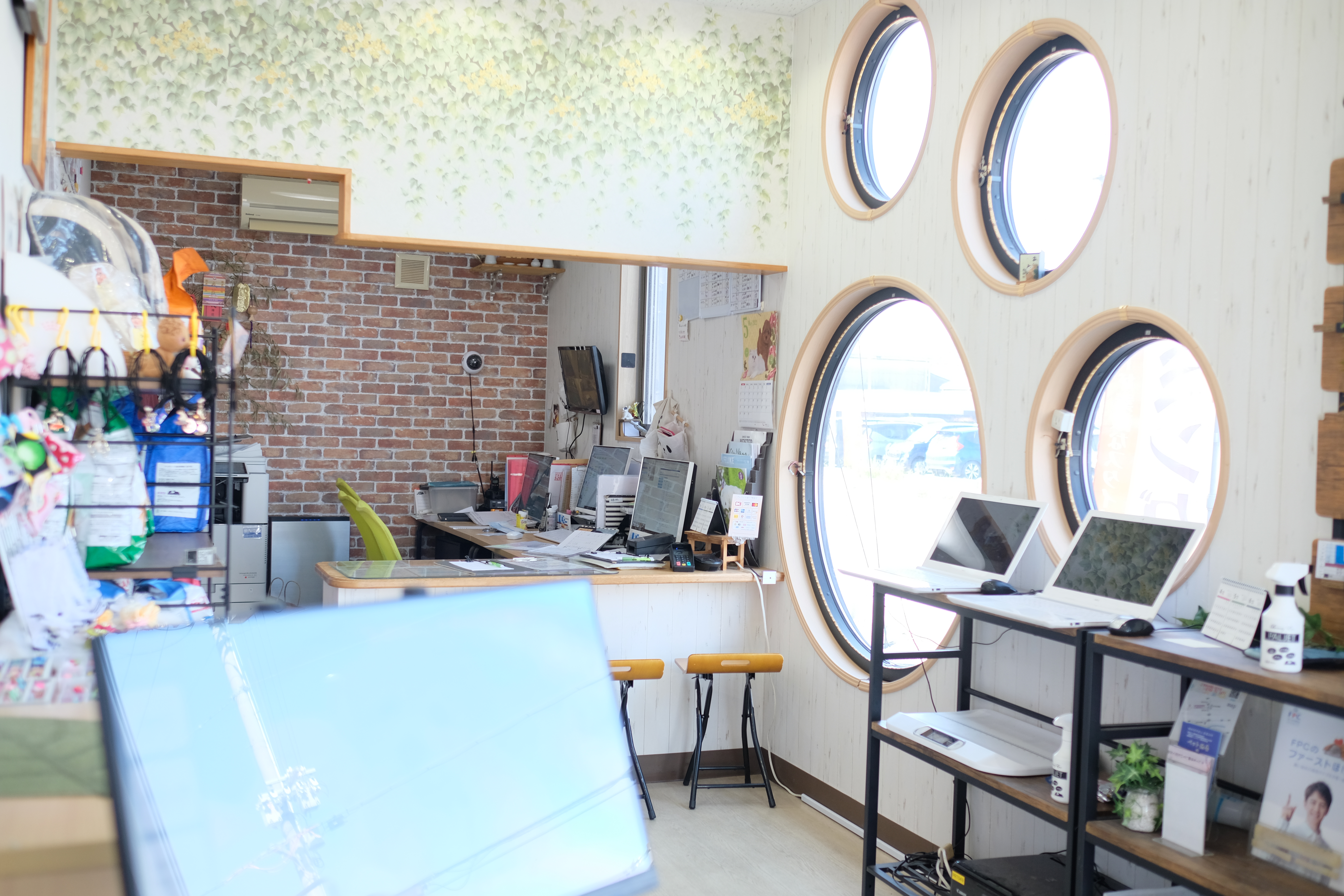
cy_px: 448
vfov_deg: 37.9
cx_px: 672
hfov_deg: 54.4
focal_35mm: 35
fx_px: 1307
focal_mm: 23
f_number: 2.2
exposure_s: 1/150
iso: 400
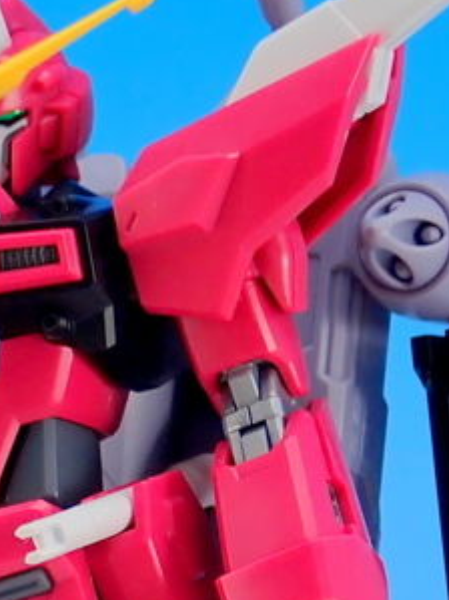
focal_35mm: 281
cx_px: 76
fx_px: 4863
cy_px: 692
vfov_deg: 7.0
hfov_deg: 5.3
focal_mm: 14.62
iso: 100
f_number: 4.3
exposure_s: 1/15
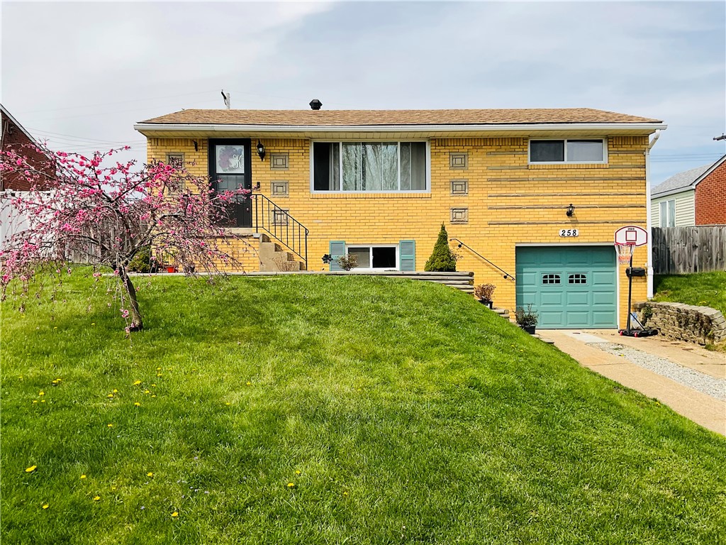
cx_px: 363
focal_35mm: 29
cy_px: 272
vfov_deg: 48.2
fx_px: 608
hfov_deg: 61.7
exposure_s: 1/1984
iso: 20
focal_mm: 3
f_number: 1.8
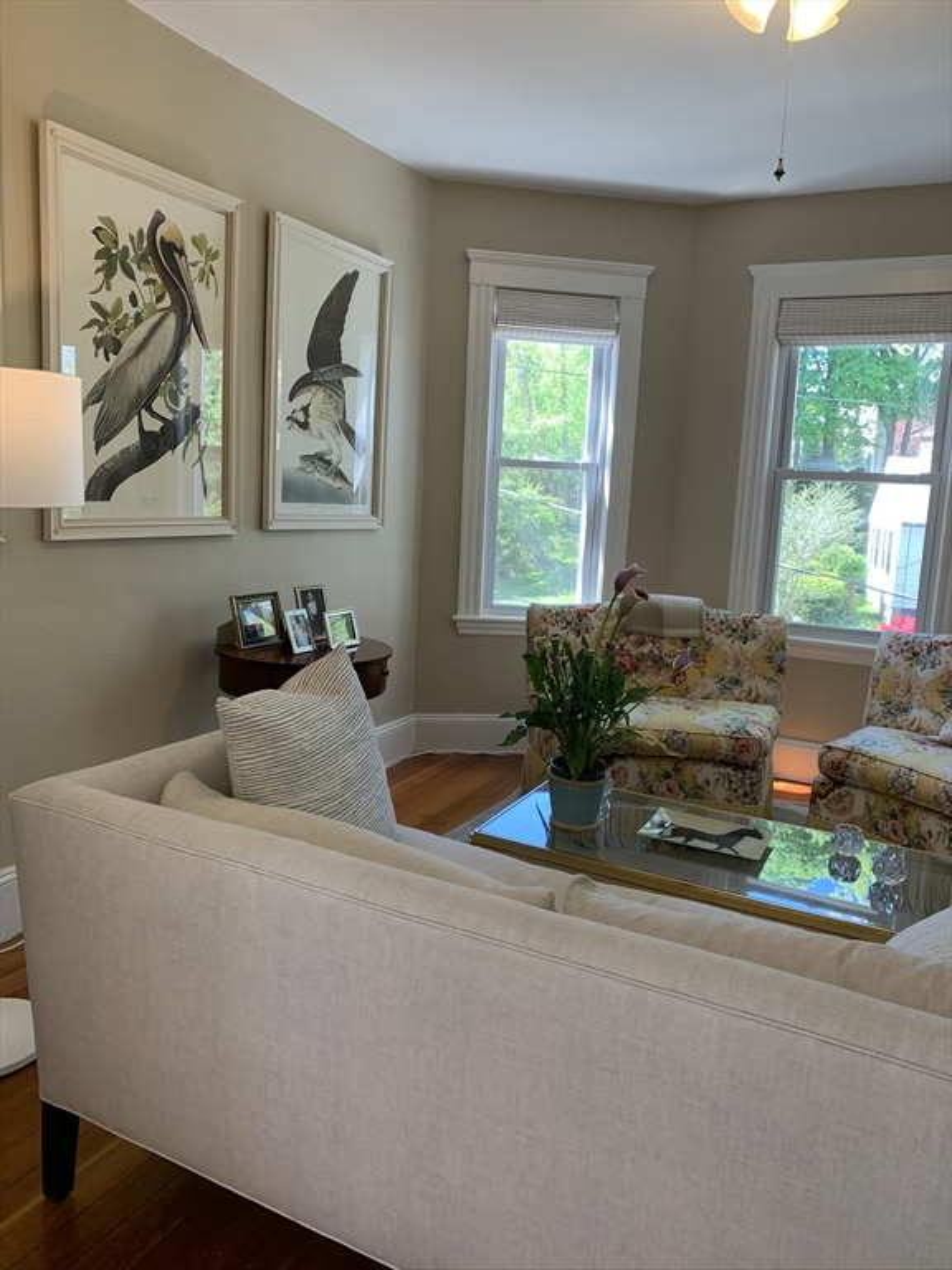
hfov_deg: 53.1
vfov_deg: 67.3
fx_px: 953
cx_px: 476
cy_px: 635
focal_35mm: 26
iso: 100
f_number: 1.8
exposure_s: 1/120
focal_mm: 4.25
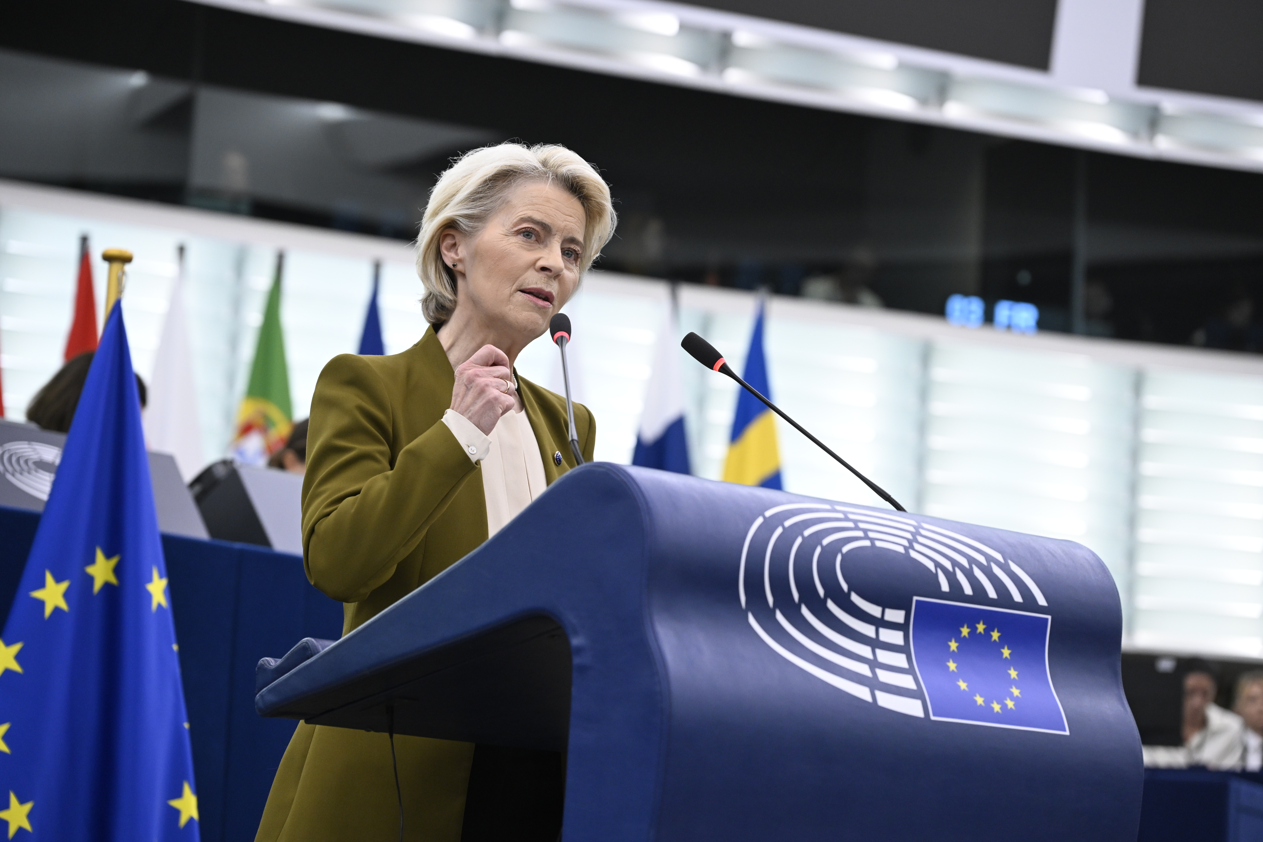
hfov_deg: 18.6
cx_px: 632
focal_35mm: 110
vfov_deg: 12.5
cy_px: 421
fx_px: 3859
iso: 2500
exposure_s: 1/250
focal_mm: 110
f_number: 4.5
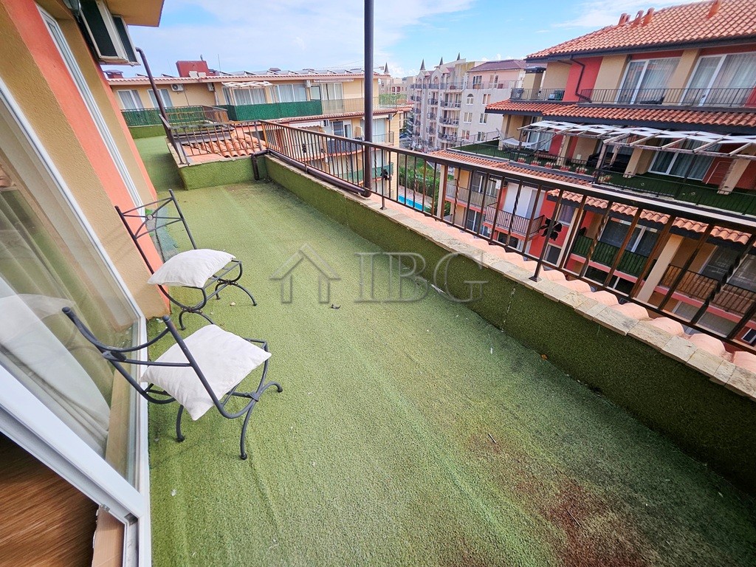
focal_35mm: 13
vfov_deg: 89.9
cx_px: 378
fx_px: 284
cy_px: 284
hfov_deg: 106.2
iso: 32
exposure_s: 1/542
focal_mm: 1.7
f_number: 2.2
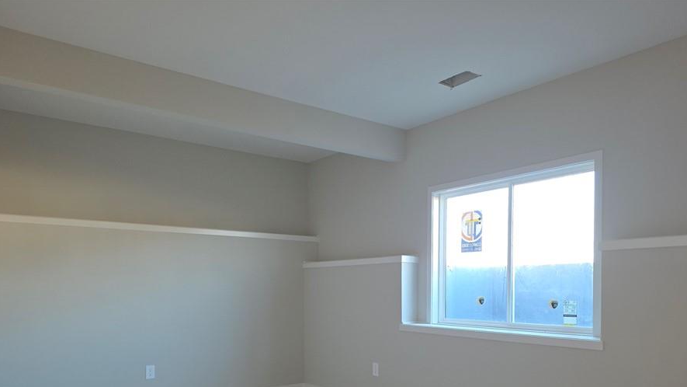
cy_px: 296
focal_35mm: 29
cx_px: 357
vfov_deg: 39.0
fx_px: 528
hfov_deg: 66.0
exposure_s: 1/60
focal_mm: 6.25
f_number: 1.7
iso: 80
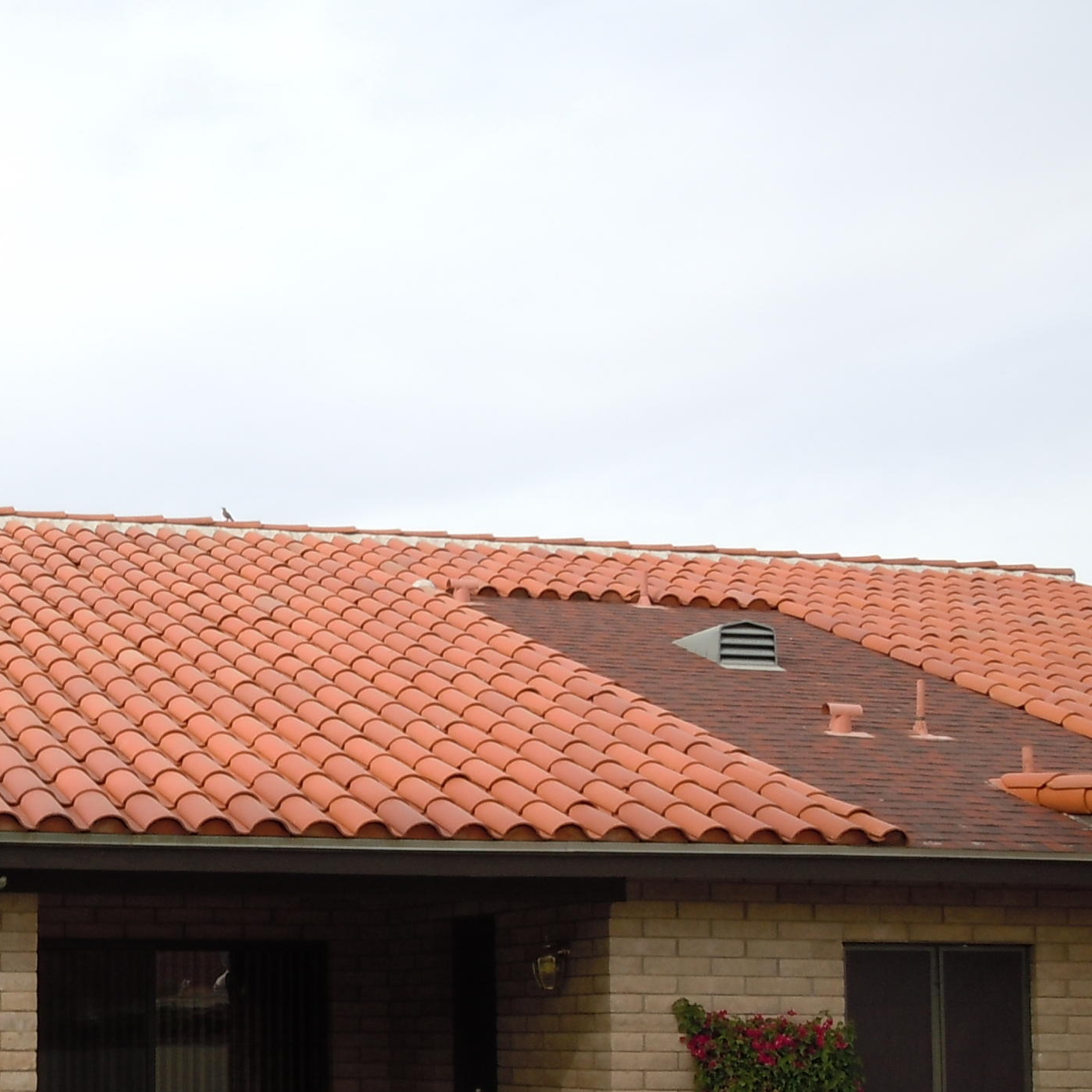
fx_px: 2213
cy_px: 864
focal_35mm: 62
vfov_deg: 27.2
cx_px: -12
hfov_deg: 26.2
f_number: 4
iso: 100
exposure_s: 1/250
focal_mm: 5.9
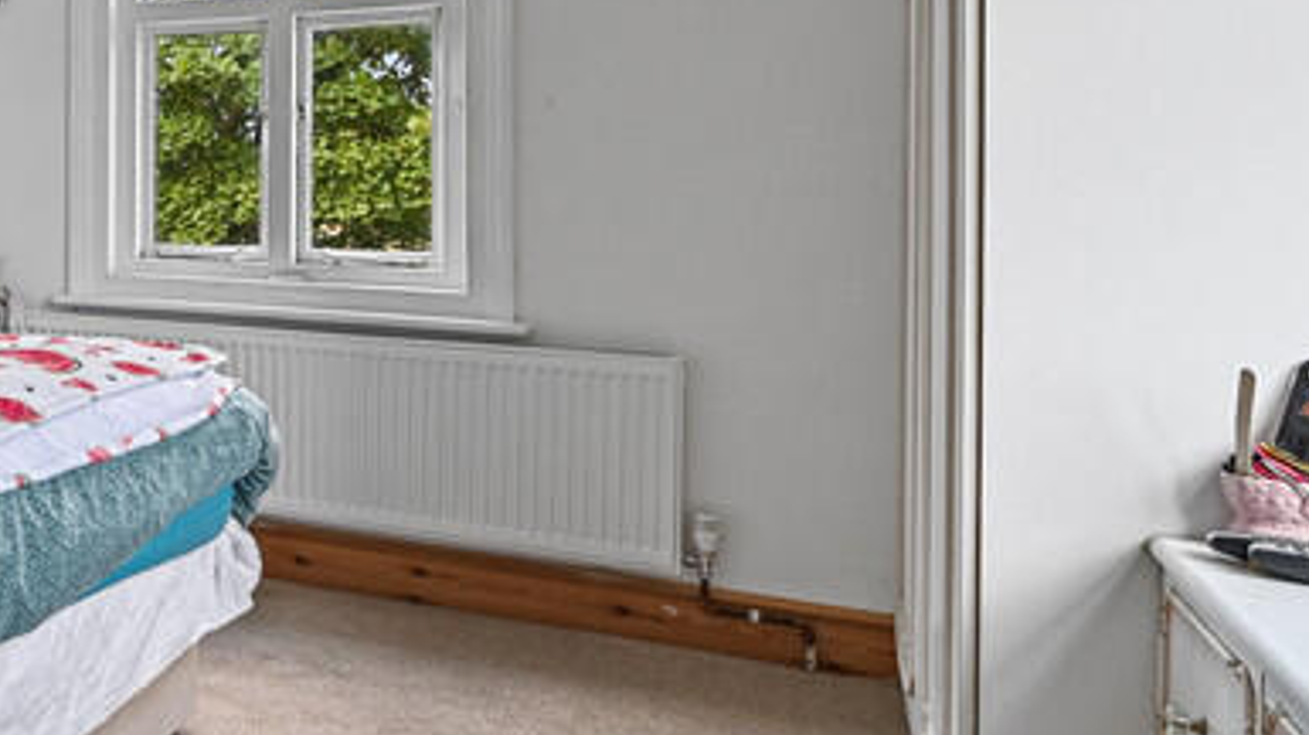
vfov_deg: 29.7
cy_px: 158
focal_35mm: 39
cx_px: -139
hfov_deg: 41.1
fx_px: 1353
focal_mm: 14
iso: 400
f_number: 8
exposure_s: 1/4
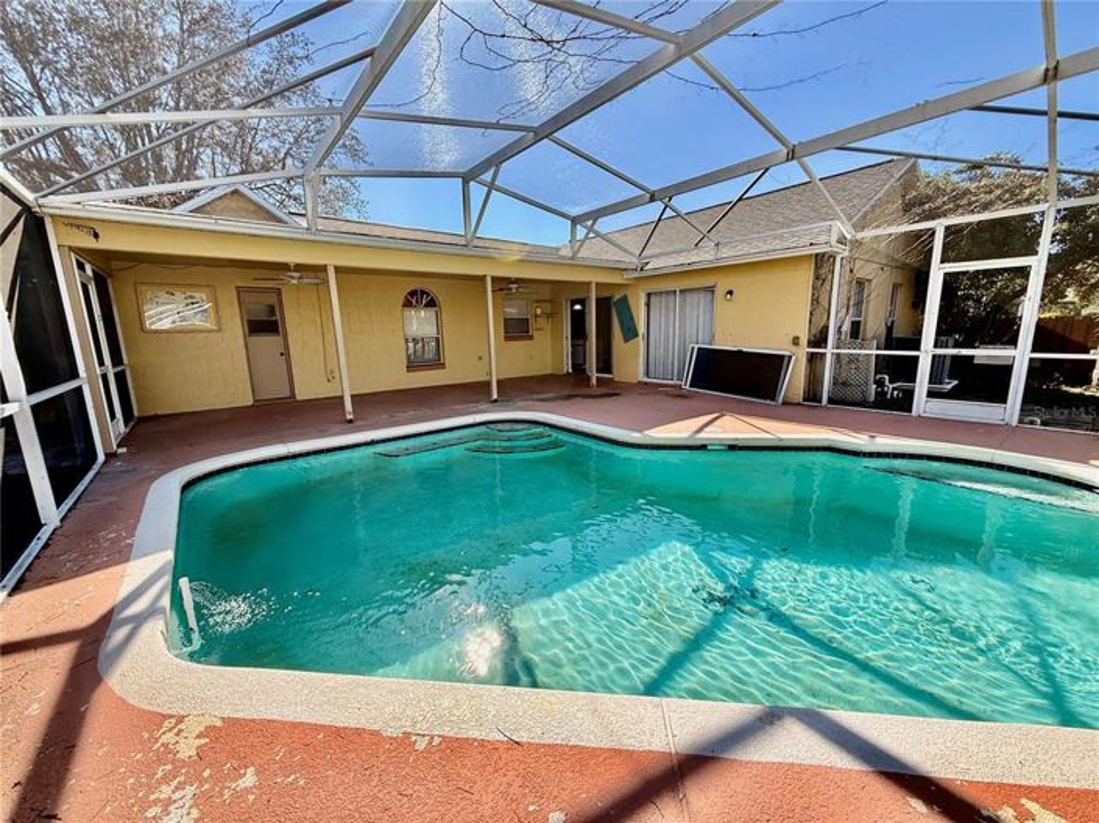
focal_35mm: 14
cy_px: 412
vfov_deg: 85.6
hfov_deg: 102.1
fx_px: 444
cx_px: 550
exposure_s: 1/545
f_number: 2.2
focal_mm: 2.22
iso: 64
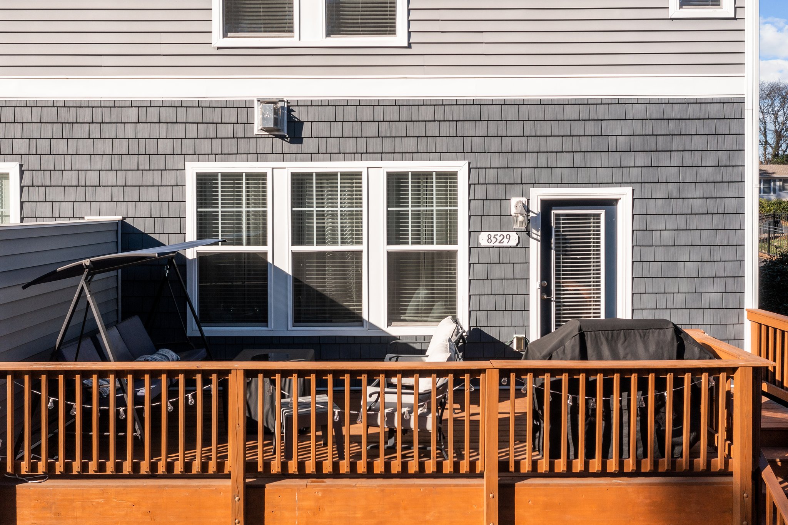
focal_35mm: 28
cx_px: 394
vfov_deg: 46.4
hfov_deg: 65.5
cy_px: 262
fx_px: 613
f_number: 5.6
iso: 100
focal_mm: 10.26
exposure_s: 1/400
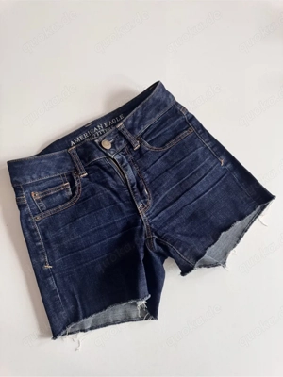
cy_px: 188
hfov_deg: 56.8
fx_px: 262
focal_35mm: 24
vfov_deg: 71.6
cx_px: 142
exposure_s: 1/60
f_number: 1.78
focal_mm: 6.76
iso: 400
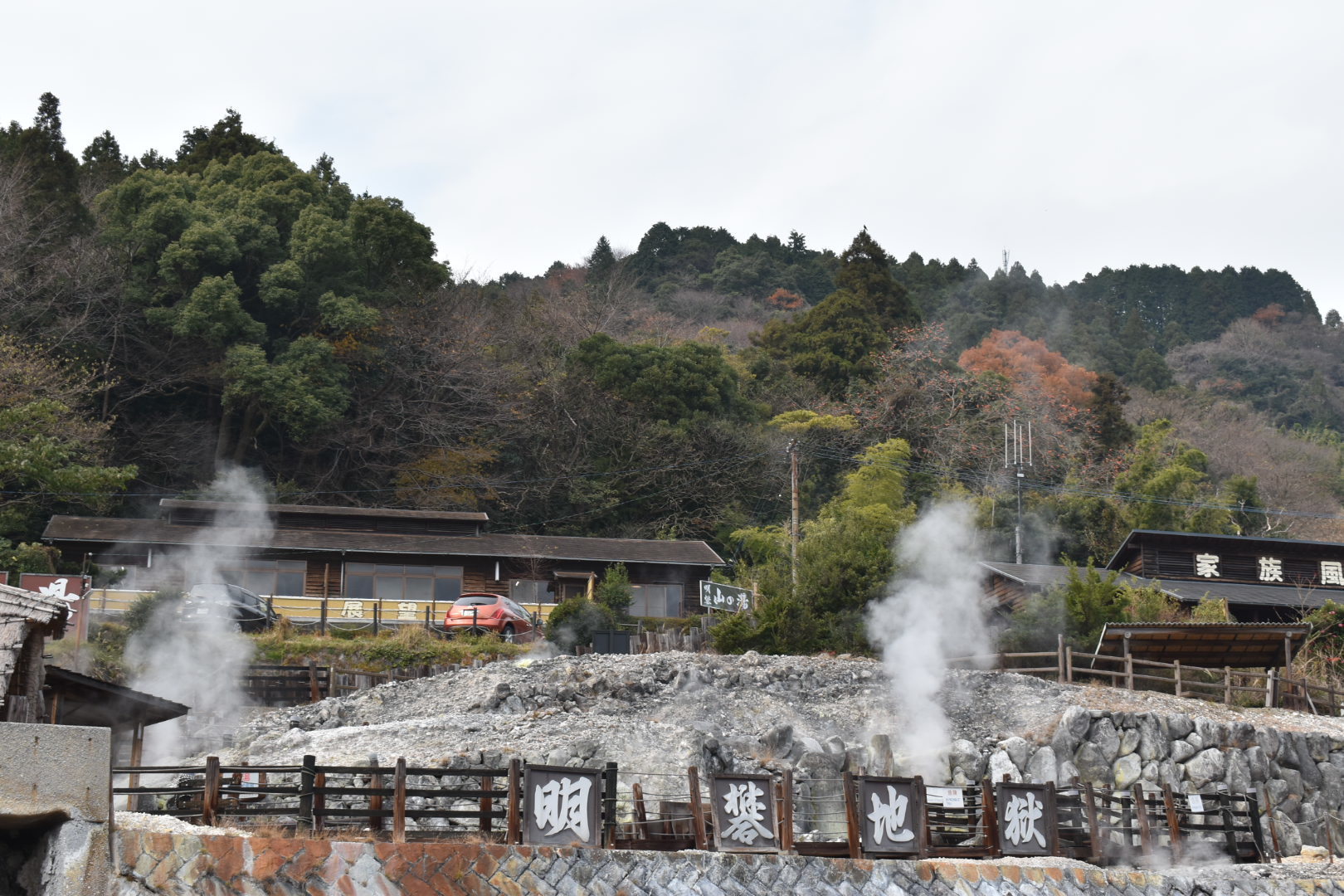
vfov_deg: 23.8
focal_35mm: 57
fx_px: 2128
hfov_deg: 35.1
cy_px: 448
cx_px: 672
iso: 200
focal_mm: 38
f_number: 8
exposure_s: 1/250
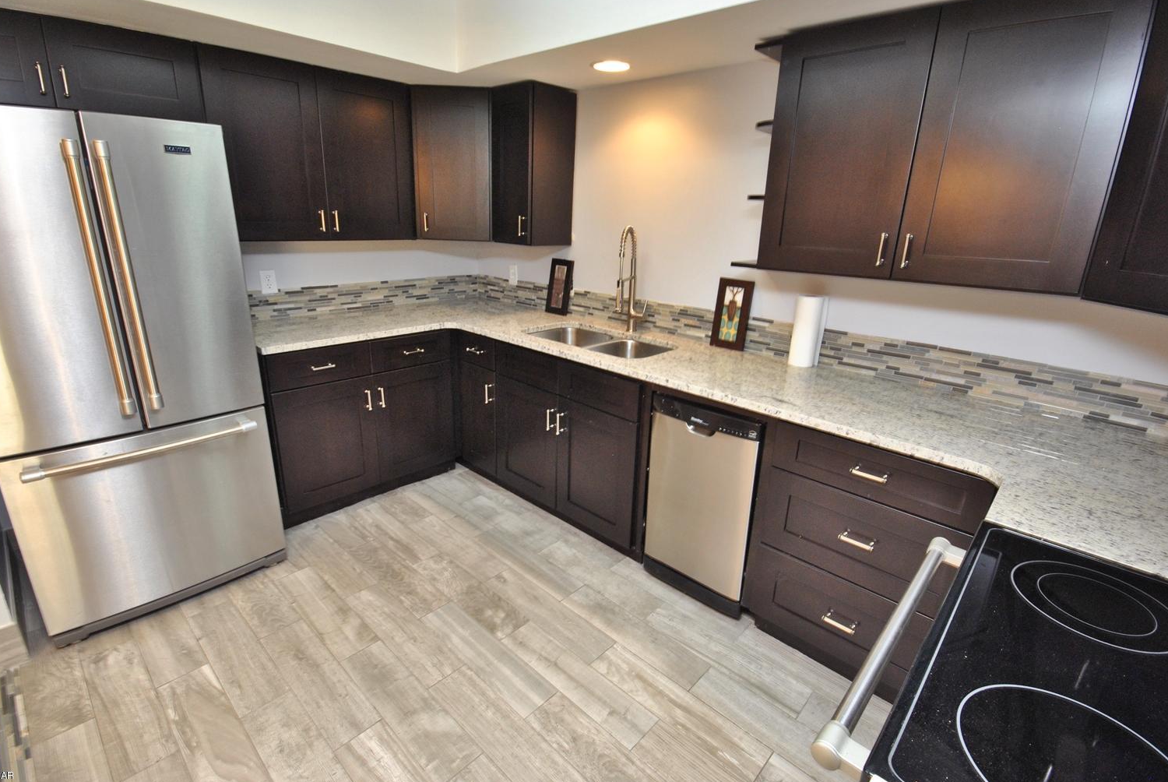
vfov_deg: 73.9
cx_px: 575
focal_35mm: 16
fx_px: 520
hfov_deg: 96.7
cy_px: 387
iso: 400
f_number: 10
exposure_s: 1/10
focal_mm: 10
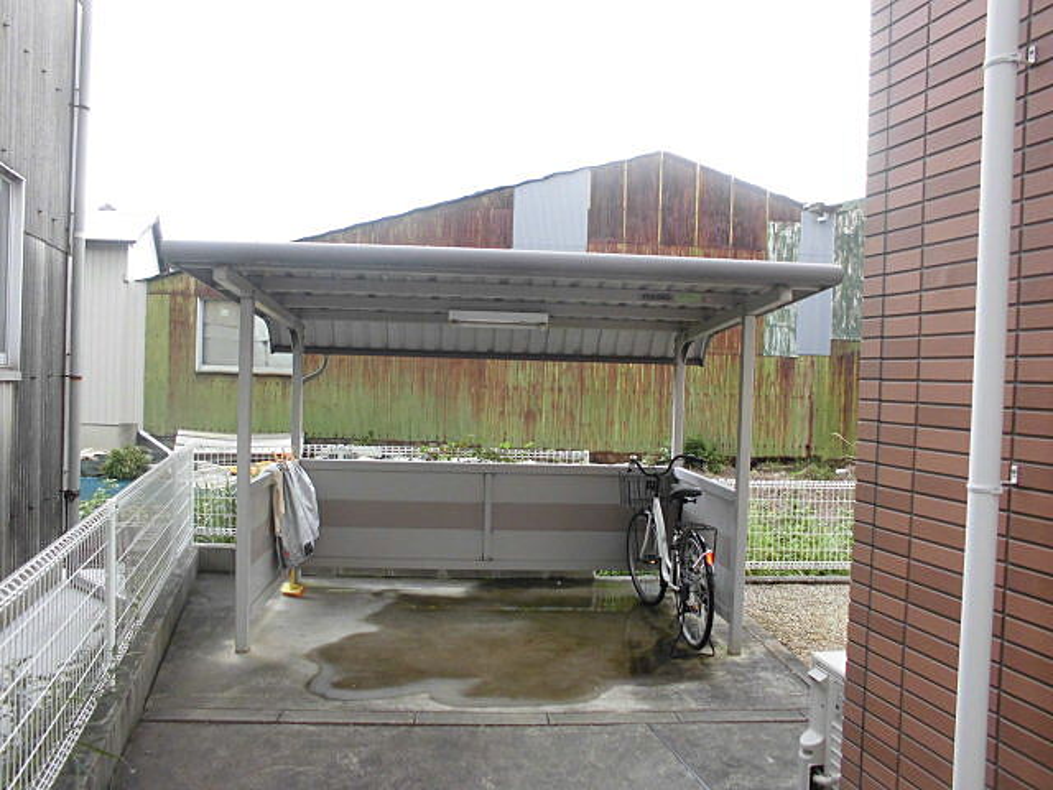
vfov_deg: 53.1
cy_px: 395
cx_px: 526
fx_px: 791
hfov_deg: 67.3
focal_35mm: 26
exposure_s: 1/125
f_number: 3.5
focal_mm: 4.6
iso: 100
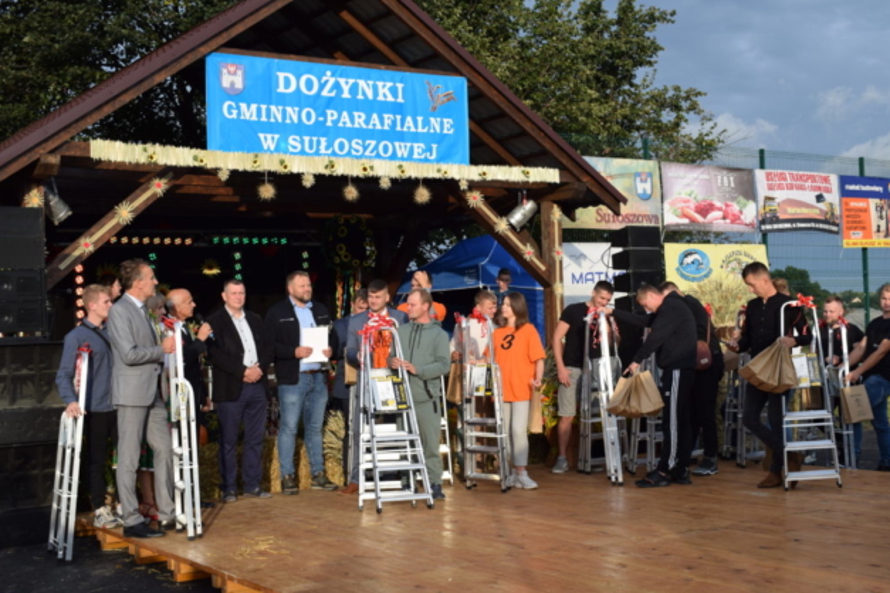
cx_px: 443
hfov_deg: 41.5
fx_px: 1174
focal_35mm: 48
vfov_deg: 28.4
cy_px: 296
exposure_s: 1/250
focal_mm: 31
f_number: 8
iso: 220
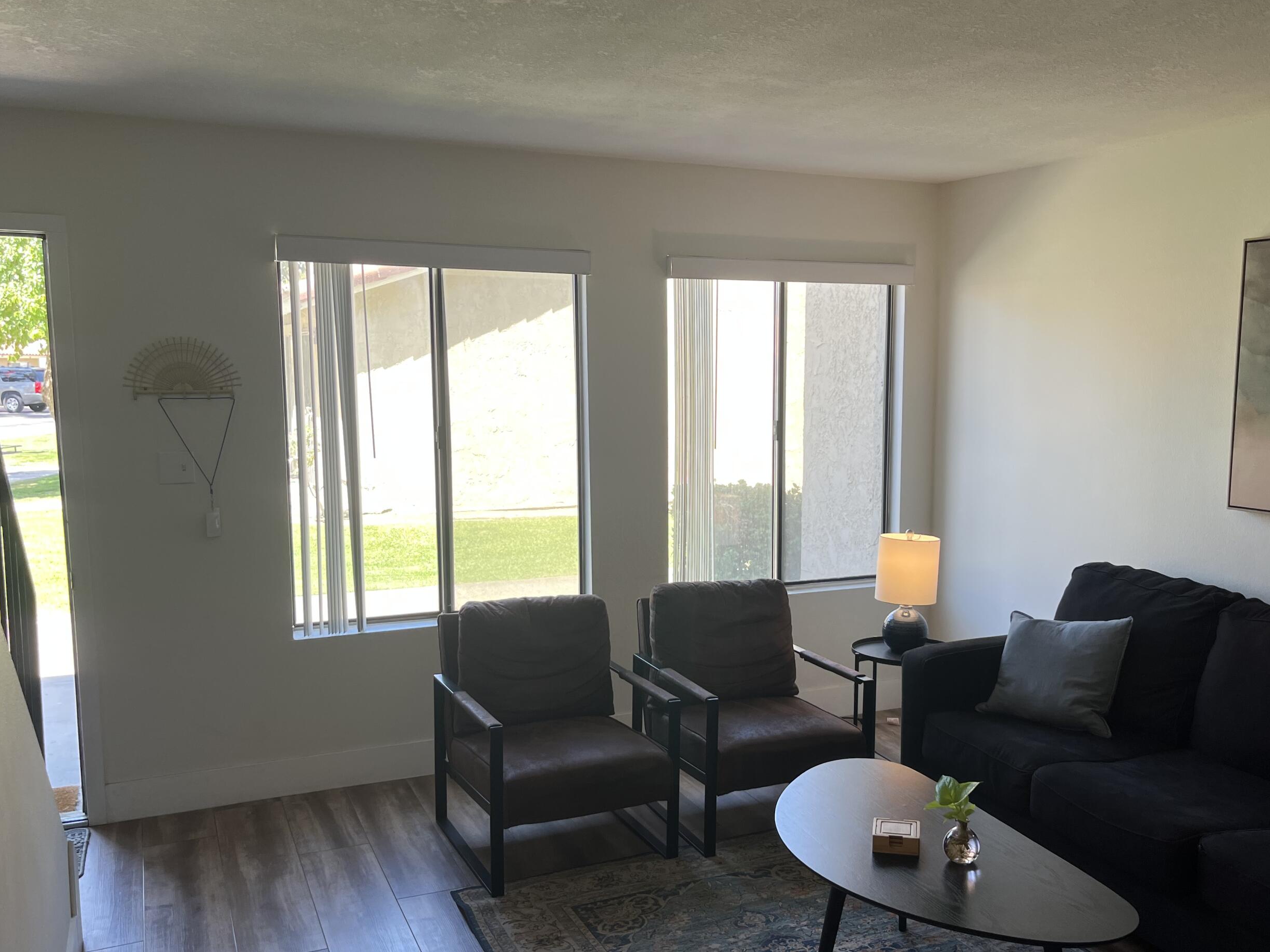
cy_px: 538
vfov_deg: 44.1
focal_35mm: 32
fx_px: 1174
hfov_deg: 56.7
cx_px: 705
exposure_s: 1/120
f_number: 1.6
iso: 40
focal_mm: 5.1
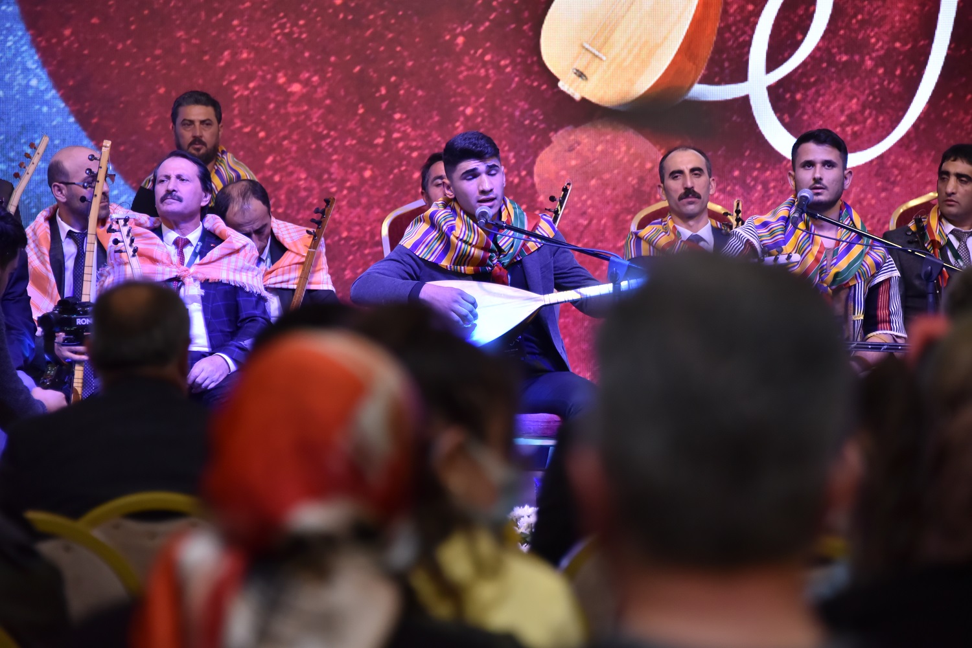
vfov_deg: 7.2
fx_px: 5131
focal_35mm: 190
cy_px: 324
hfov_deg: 10.8
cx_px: 486
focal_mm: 190
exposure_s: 1/100
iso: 1600
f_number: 5.6
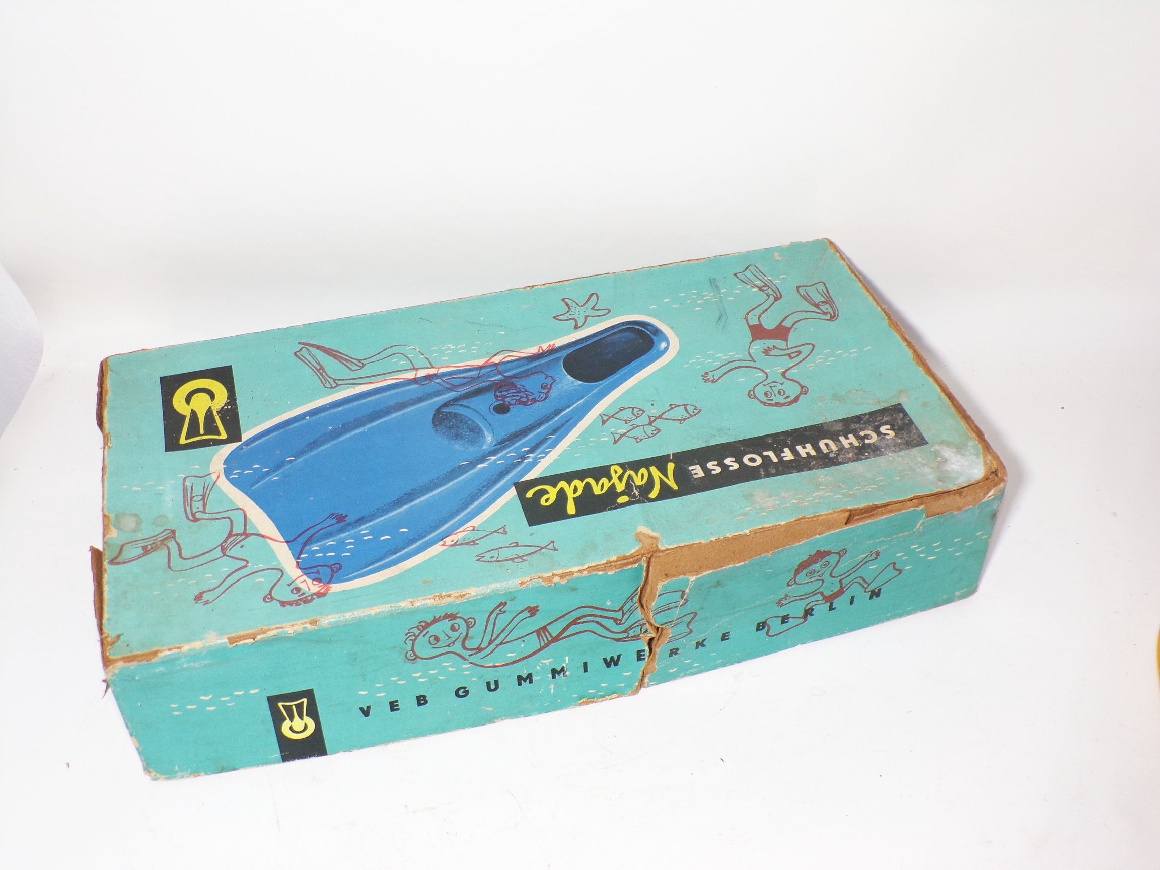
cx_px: 580
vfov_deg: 38.7
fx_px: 1240
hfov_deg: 50.1
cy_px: 435
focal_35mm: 37
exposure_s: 1/45
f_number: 3.3
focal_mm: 6.6
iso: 80
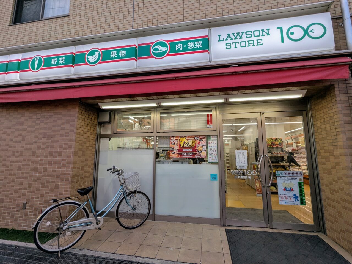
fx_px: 163
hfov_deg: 94.5
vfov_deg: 78.1
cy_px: 132
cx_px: 176
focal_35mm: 16
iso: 56
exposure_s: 1/379
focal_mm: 2.35
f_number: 2.2
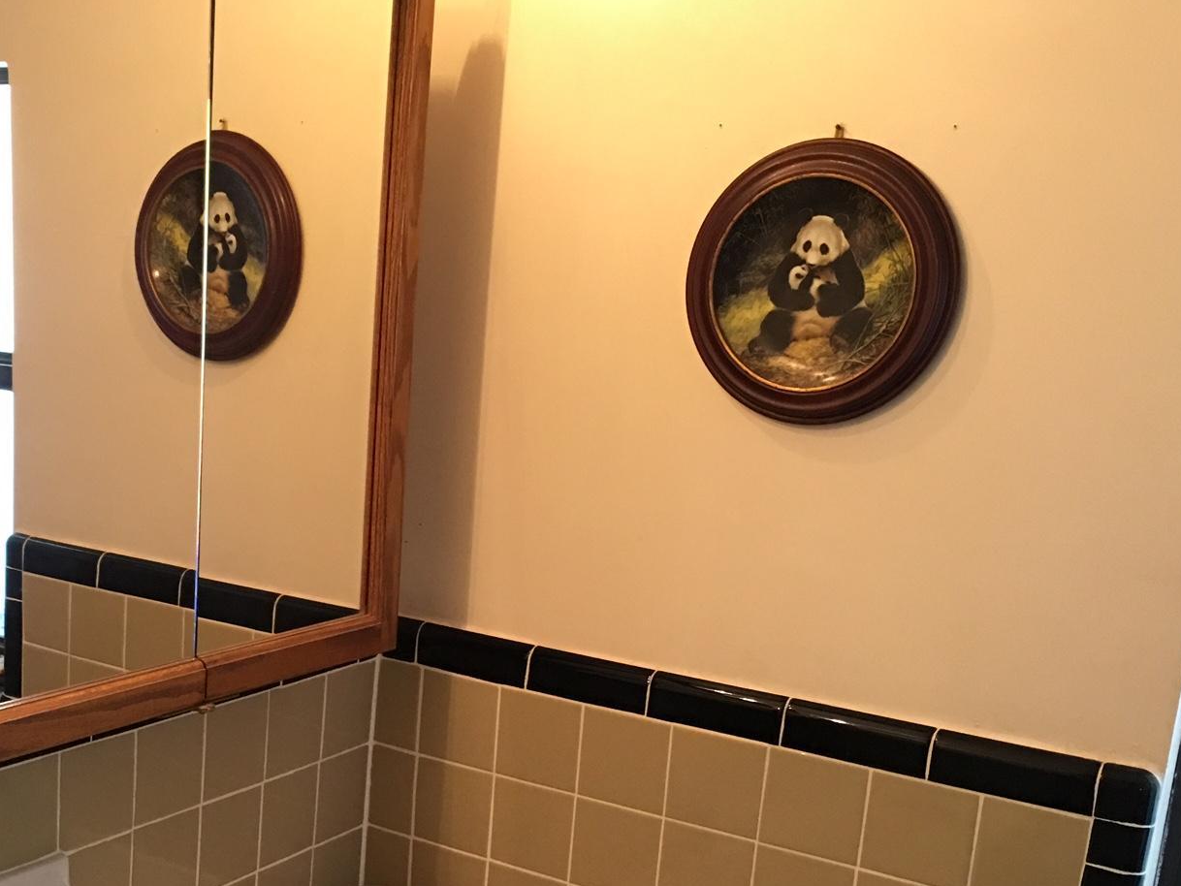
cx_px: 340
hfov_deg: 38.9
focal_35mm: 48
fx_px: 1638
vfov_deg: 29.7
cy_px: 683
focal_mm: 4.15
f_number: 2.2
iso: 100
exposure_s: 1/15
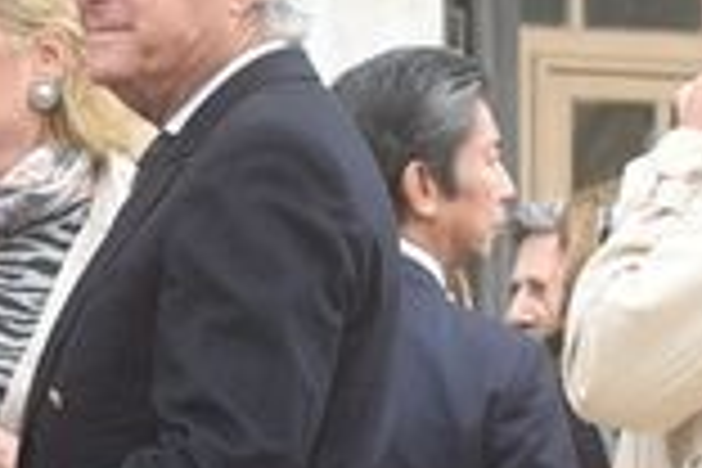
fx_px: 6961
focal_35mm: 357
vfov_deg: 3.8
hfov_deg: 5.7
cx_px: -284
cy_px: 605
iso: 800
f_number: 5.6
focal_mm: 70
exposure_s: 1/640
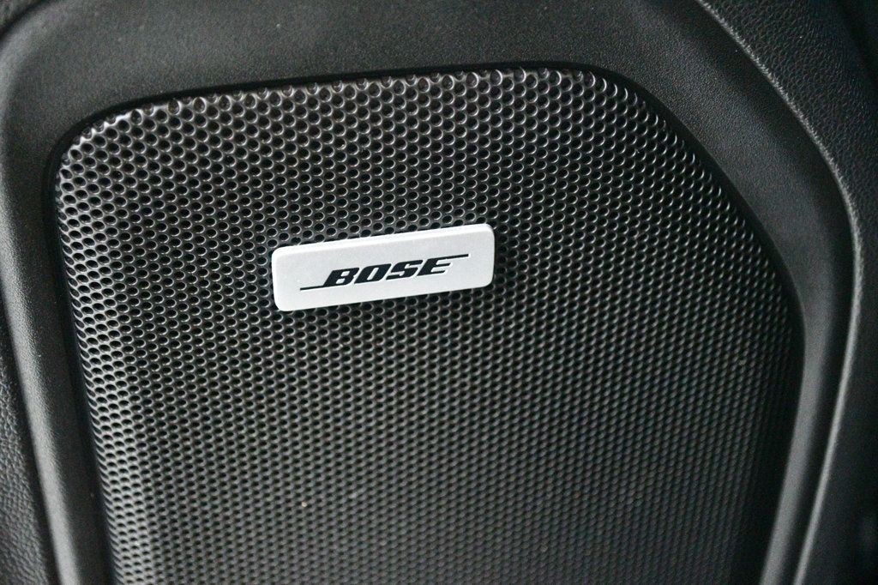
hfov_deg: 30.1
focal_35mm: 67
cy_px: 292
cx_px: 439
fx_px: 1633
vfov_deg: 20.3
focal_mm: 45
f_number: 5.3
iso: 12800
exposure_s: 1/25
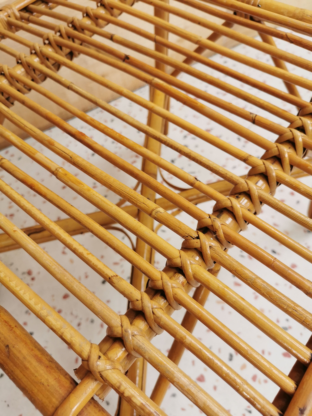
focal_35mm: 27
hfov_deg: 51.4
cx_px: 156
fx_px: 324
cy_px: 208
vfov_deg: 65.3
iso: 64
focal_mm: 5.58
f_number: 1.8
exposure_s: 1/100
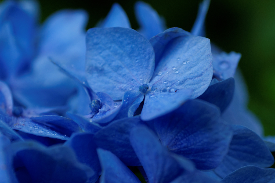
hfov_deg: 27.0
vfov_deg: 18.2
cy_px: 92
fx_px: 572
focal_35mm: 75
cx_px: 138
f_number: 3.5
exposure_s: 1/250
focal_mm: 50
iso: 400
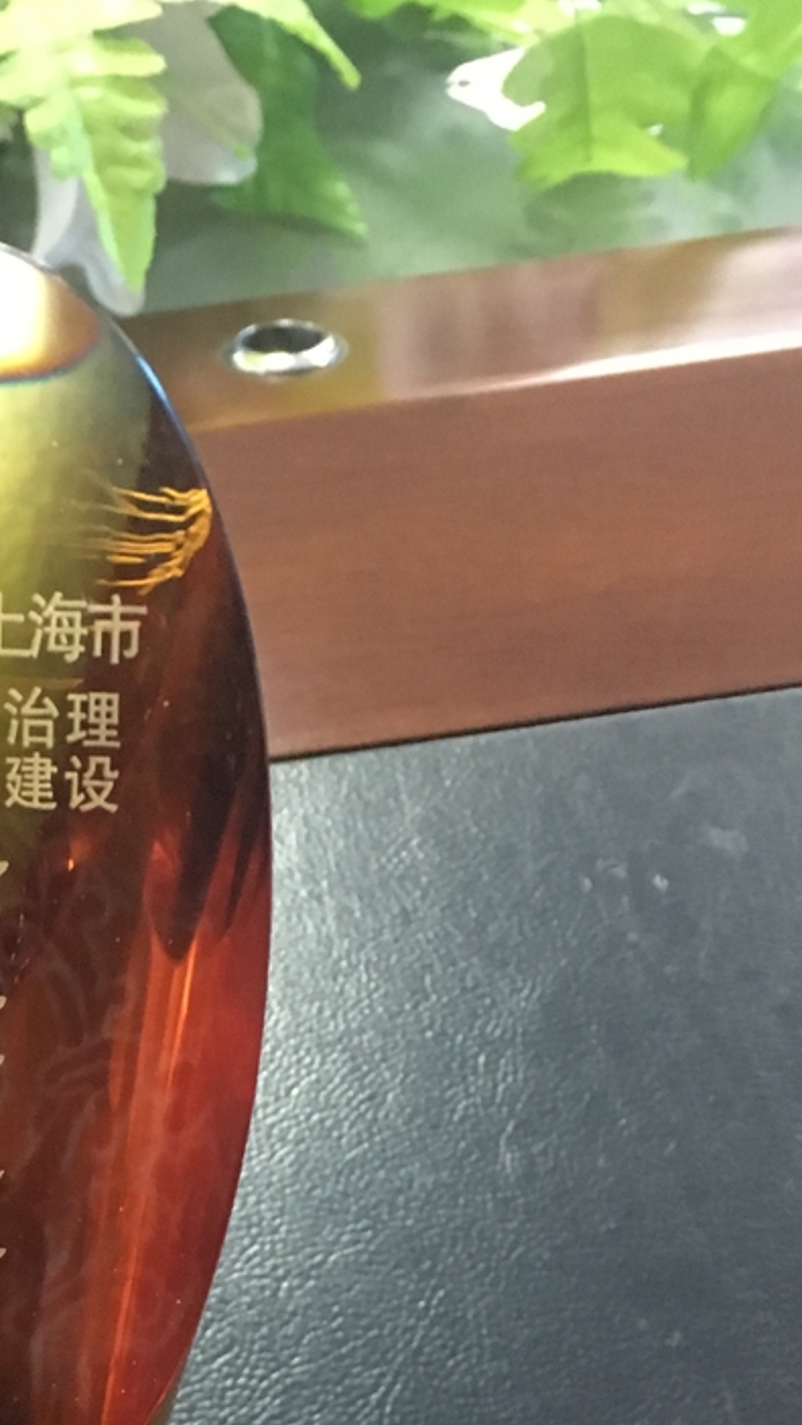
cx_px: -49
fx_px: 2268
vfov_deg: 34.2
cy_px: 1048
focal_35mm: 60
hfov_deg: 19.3
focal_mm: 4.15
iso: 500
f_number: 2.2
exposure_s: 1/17
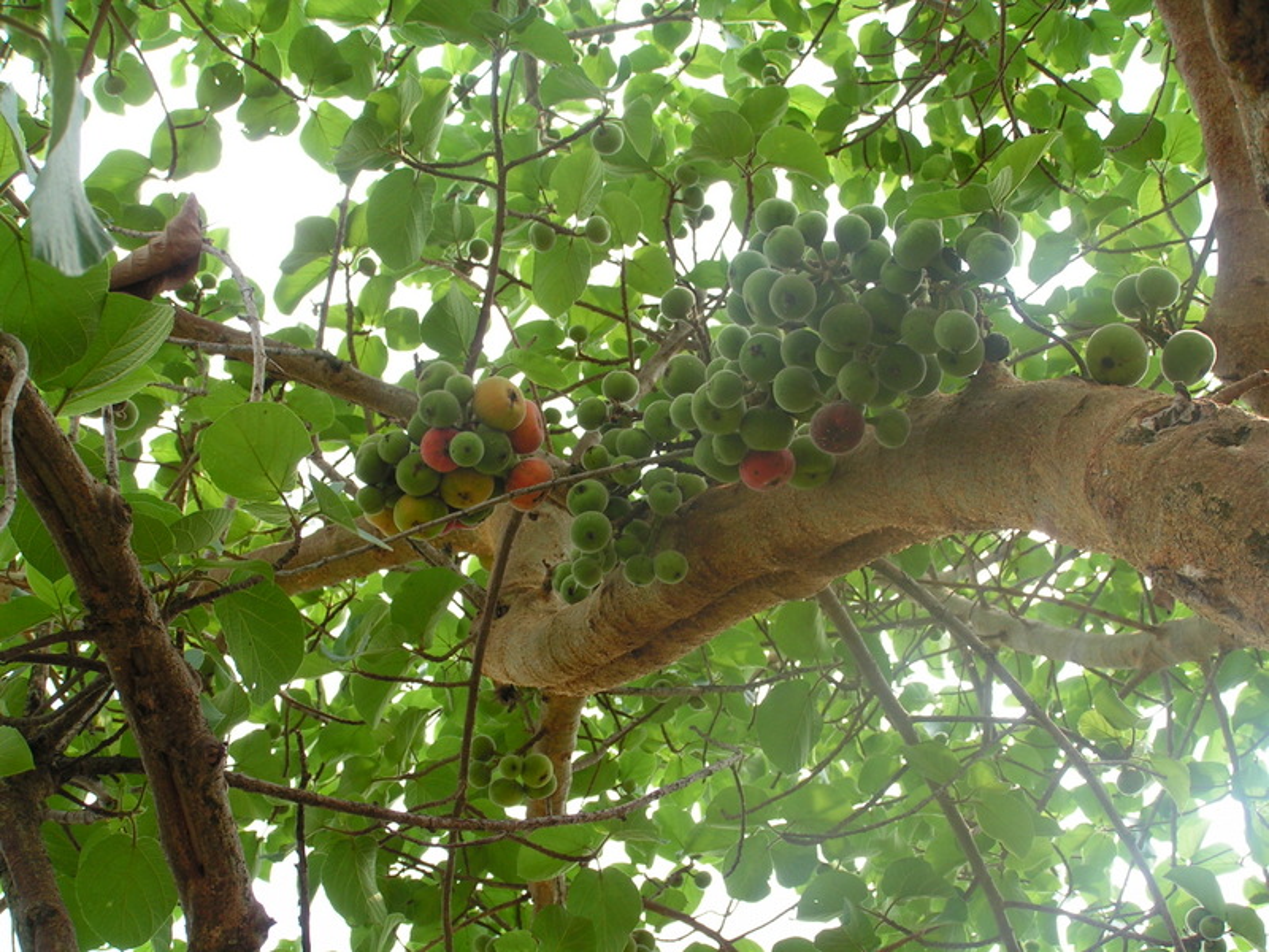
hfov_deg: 29.0
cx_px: 634
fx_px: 2456
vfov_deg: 21.9
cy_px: 476
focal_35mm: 67
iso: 50
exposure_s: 1/100
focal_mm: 11.1
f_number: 4.5
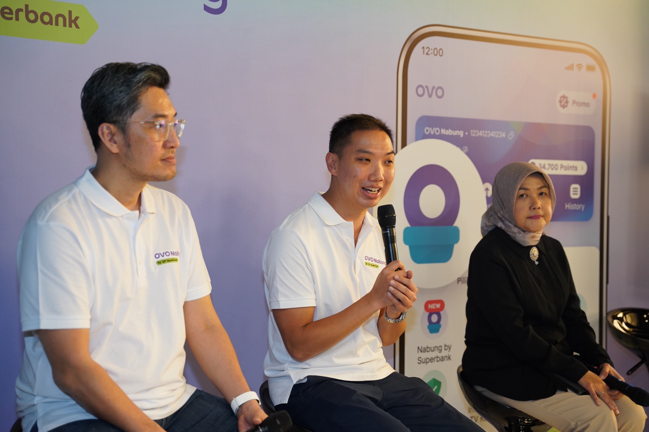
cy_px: 216
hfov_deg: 35.9
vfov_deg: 24.4
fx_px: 1000
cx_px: 324
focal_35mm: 56
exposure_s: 1/125
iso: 2000
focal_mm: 55.5
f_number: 2.8
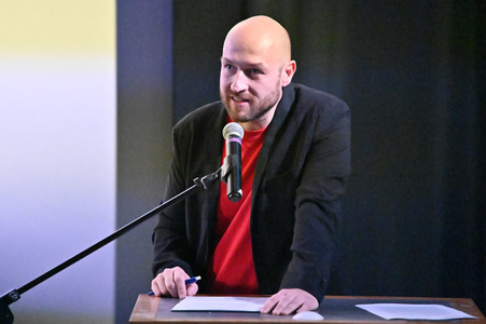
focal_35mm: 200
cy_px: 162
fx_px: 2698
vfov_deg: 6.9
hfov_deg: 10.3
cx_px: 243
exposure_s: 1/400
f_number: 2.8
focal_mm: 200
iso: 32000
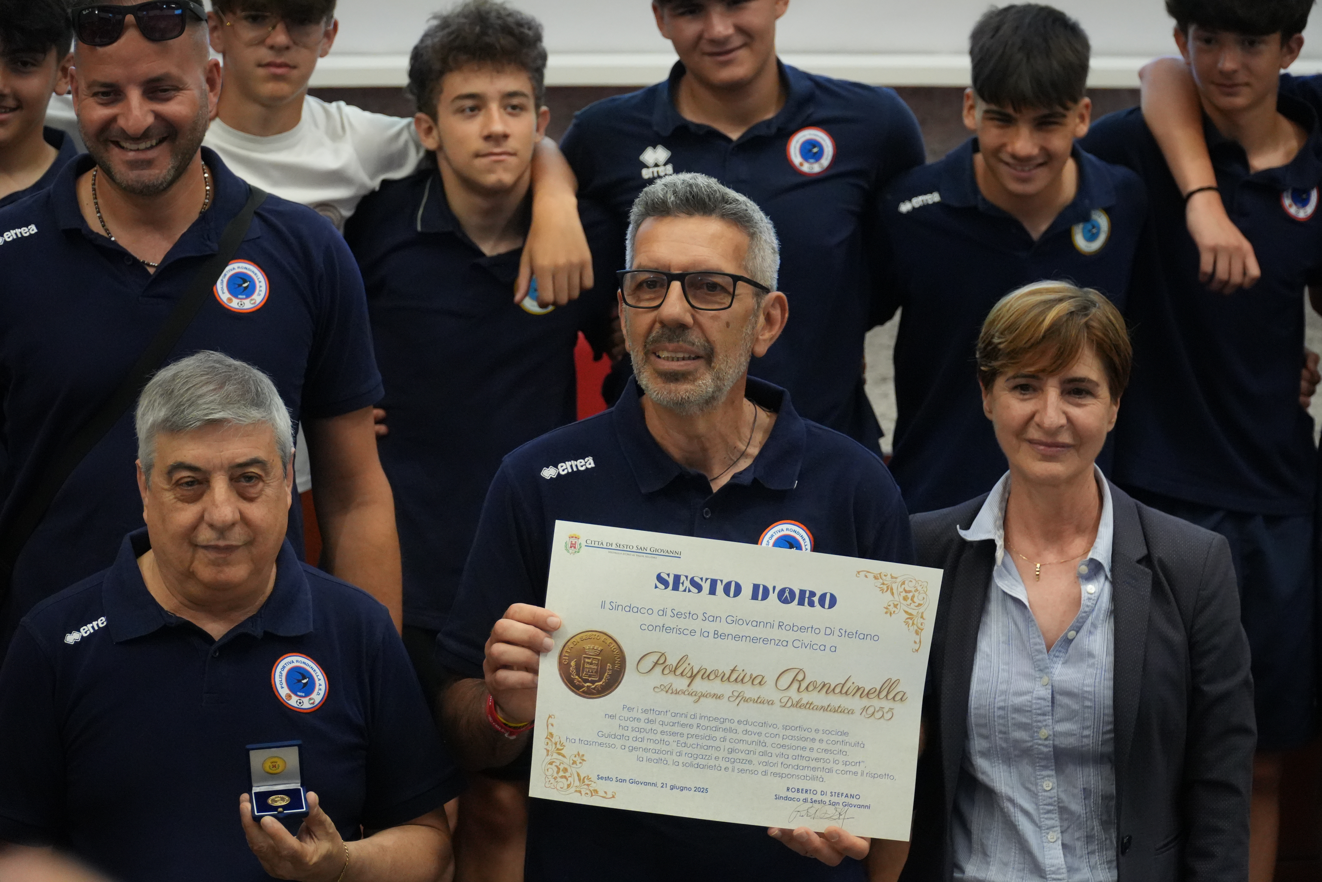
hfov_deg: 19.5
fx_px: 3856
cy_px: 441
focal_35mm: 105
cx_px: 661
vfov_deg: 13.0
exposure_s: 1/125
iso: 3200
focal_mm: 70
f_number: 4
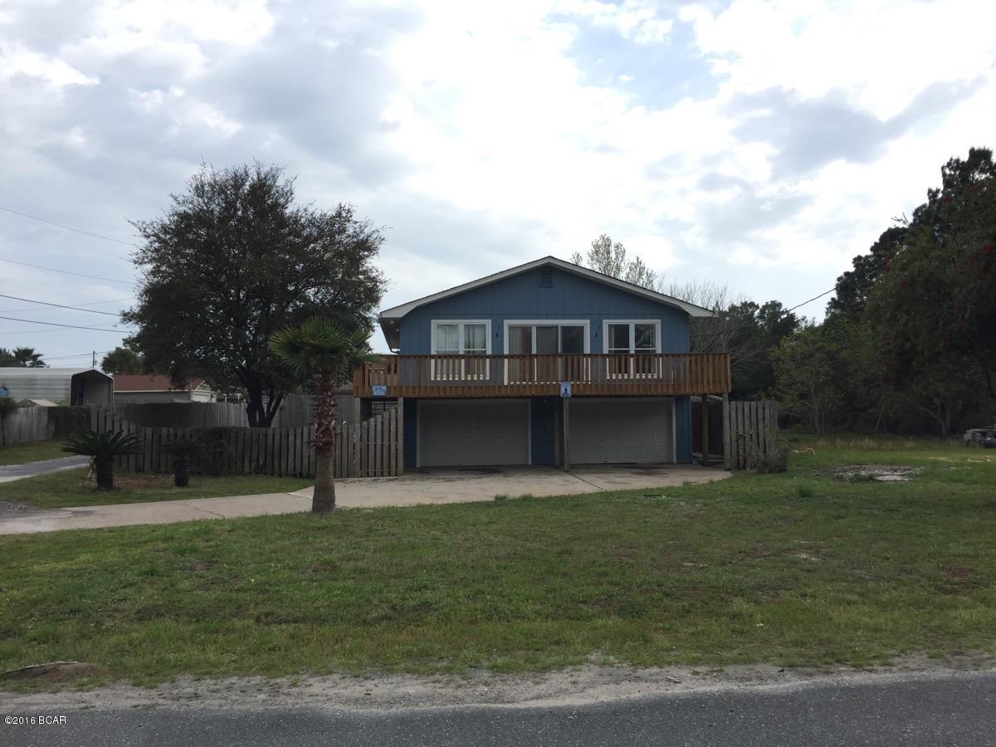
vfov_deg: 48.2
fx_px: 834
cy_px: 374
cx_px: 498
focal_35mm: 29
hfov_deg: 61.7
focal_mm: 4.15
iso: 32
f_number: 2.2
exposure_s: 1/1276
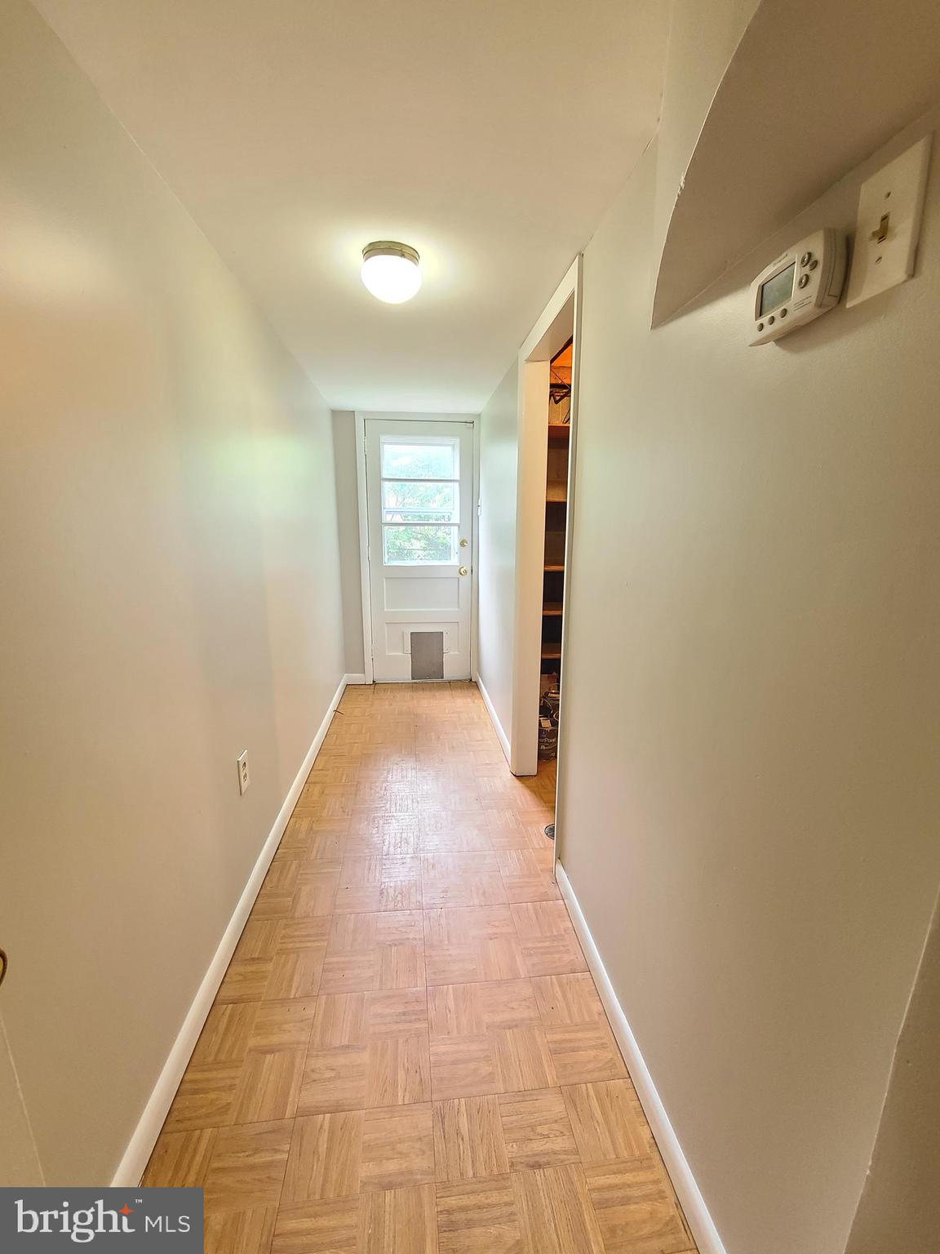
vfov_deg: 106.2
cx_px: 470
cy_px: 627
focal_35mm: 13
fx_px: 471
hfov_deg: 89.9
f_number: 2.2
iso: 400
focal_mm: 2.2
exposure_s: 1/30
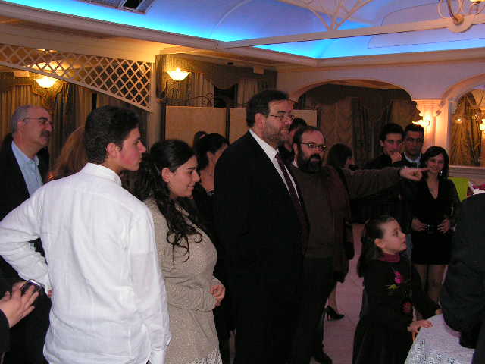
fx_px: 616
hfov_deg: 42.9
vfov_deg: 32.9
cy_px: 182
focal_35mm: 44
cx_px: 242
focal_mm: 7.4
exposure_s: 1/40
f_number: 3.2
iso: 200
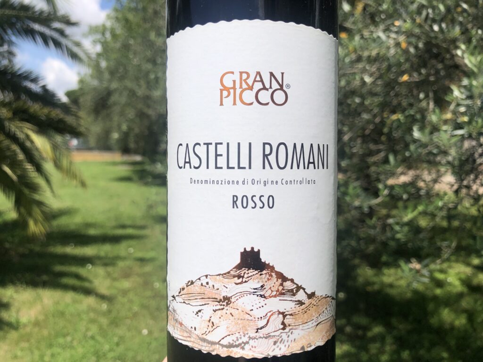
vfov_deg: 49.7
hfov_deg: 63.4
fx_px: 391
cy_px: 181
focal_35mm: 28
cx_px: 242
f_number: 1.8
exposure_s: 1/4000
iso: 20
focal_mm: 3.99
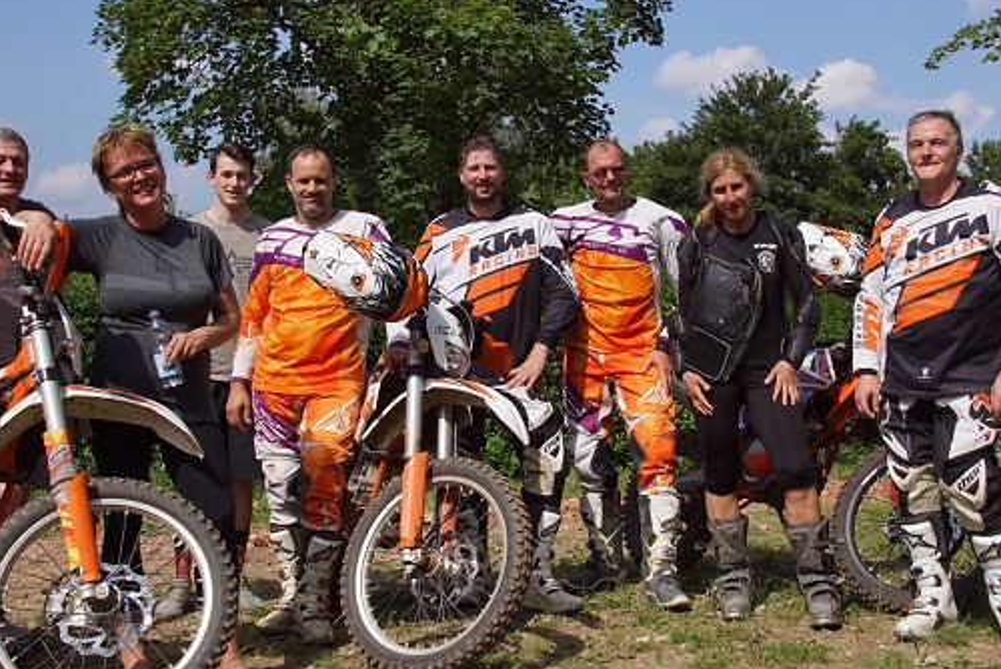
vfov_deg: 31.9
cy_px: 283
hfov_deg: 46.3
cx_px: 569
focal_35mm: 42
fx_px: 1168
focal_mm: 22
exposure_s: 1/160
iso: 100
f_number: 10
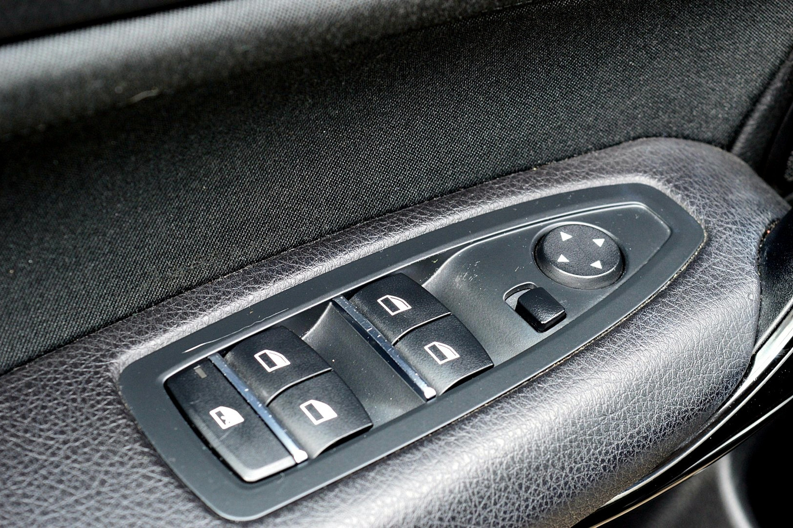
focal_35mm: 75
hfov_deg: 27.0
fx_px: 1652
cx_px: 396
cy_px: 264
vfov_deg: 18.2
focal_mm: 50
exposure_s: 1/60
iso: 800
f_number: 8
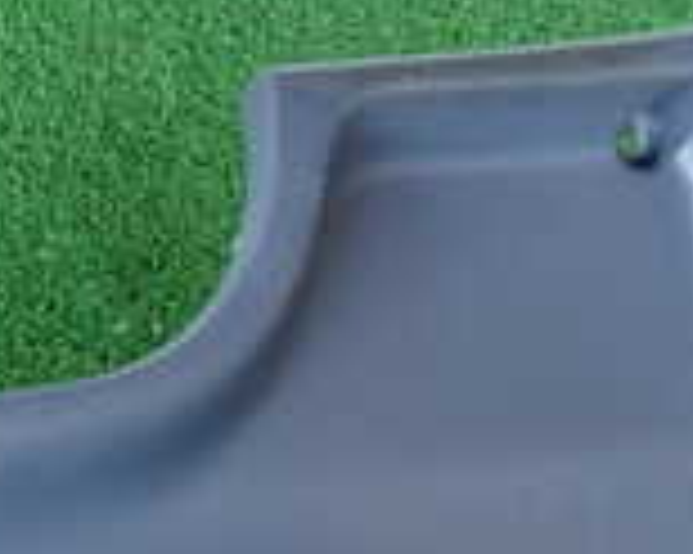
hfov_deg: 19.3
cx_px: -86
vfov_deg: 16.0
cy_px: 455
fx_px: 1947
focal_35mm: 95
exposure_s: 1/50
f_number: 2
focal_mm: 4.5
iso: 200
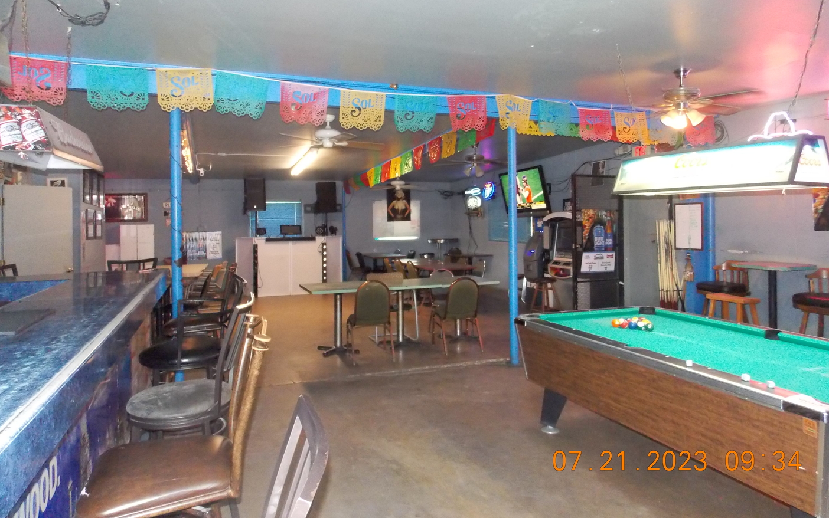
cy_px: 218
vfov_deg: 49.1
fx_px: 565
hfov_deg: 72.5
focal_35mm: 25
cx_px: 420
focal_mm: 4
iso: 640
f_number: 3.1
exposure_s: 1/30
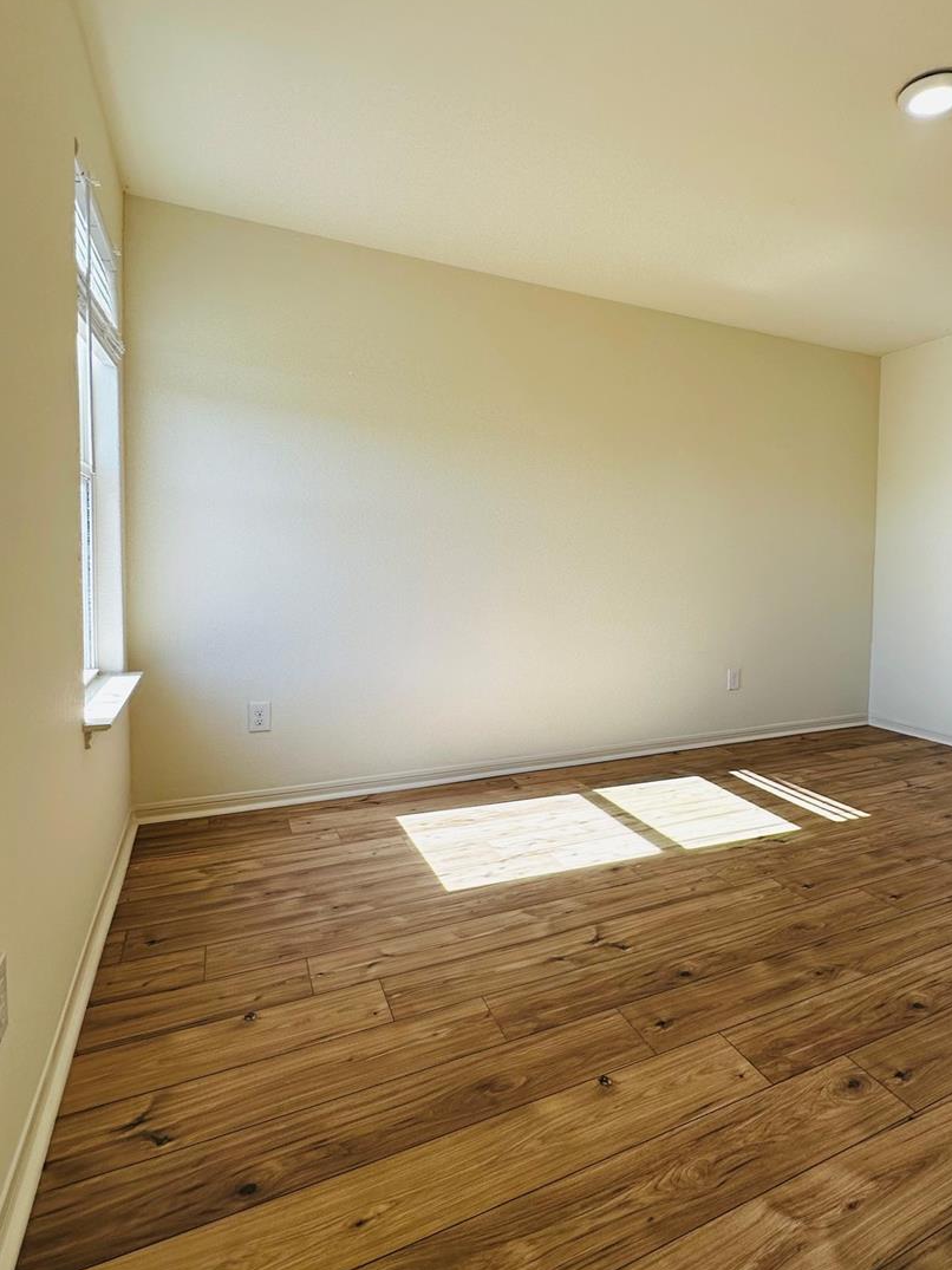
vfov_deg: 81.6
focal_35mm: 20
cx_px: 622
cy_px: 593
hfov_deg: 64.5
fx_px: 734
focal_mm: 2.22
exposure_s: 1/223
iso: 40
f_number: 2.2
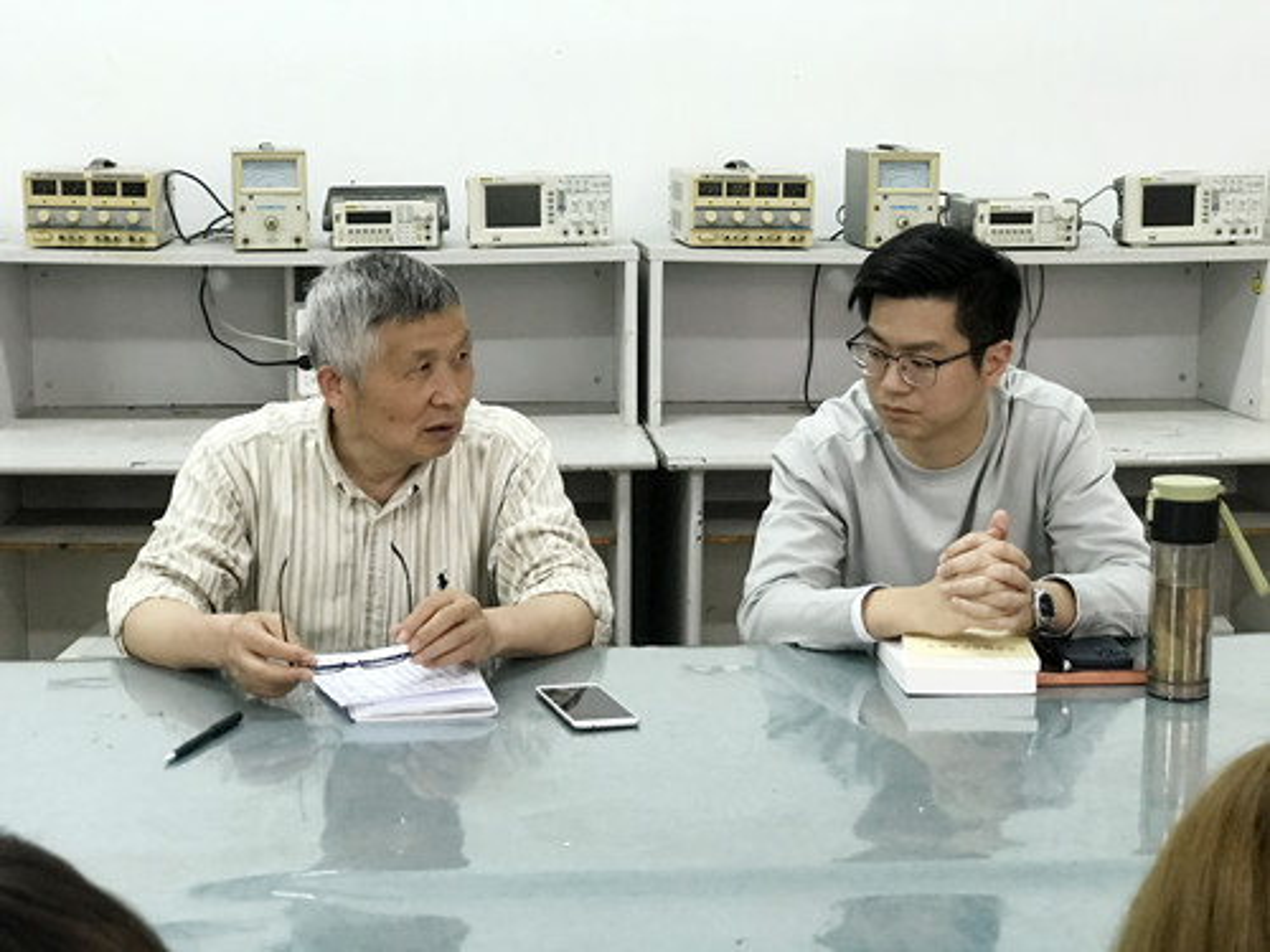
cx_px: 635
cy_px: 476
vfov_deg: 25.7
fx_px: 2091
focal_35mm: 57
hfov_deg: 33.8
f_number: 2.8
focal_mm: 6.6
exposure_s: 1/50
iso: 250
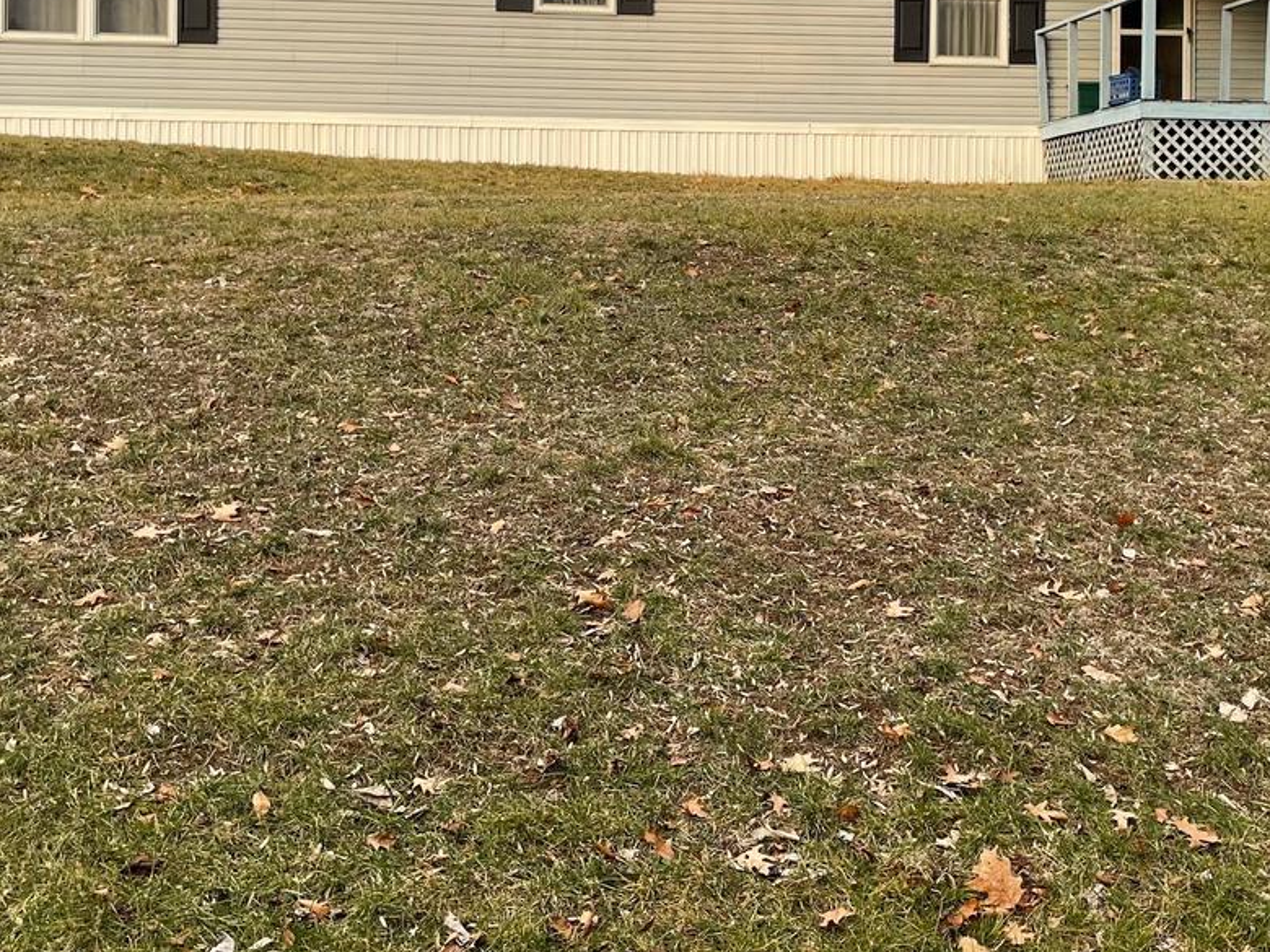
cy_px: 282
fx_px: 1761
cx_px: 754
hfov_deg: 39.5
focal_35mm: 48
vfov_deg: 29.9
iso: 32
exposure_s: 1/301
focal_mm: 4.2
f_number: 1.6
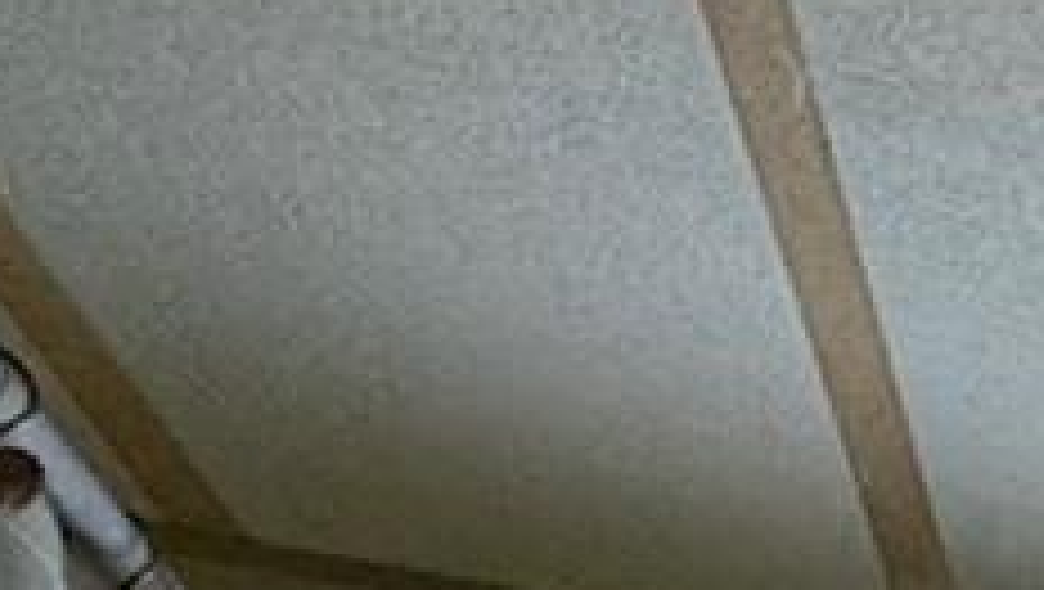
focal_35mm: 105
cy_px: 2355
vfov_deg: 7.7
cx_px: 2925
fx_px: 2909
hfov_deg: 12.3
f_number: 2.2
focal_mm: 2.22
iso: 200
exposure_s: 1/120
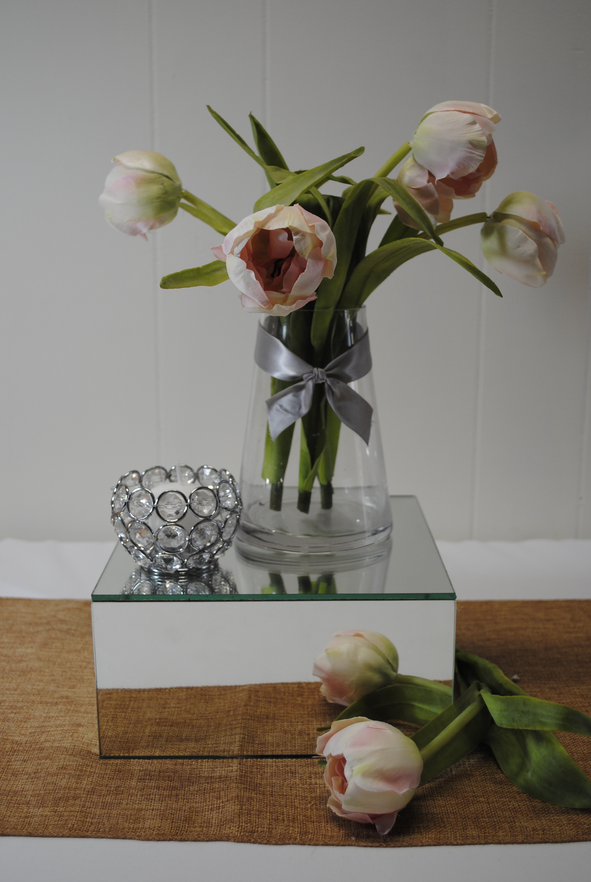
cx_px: 296
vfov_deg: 44.9
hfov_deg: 30.9
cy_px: 441
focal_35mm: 44
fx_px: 1068
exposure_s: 1/40
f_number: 4.5
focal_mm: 29
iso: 200
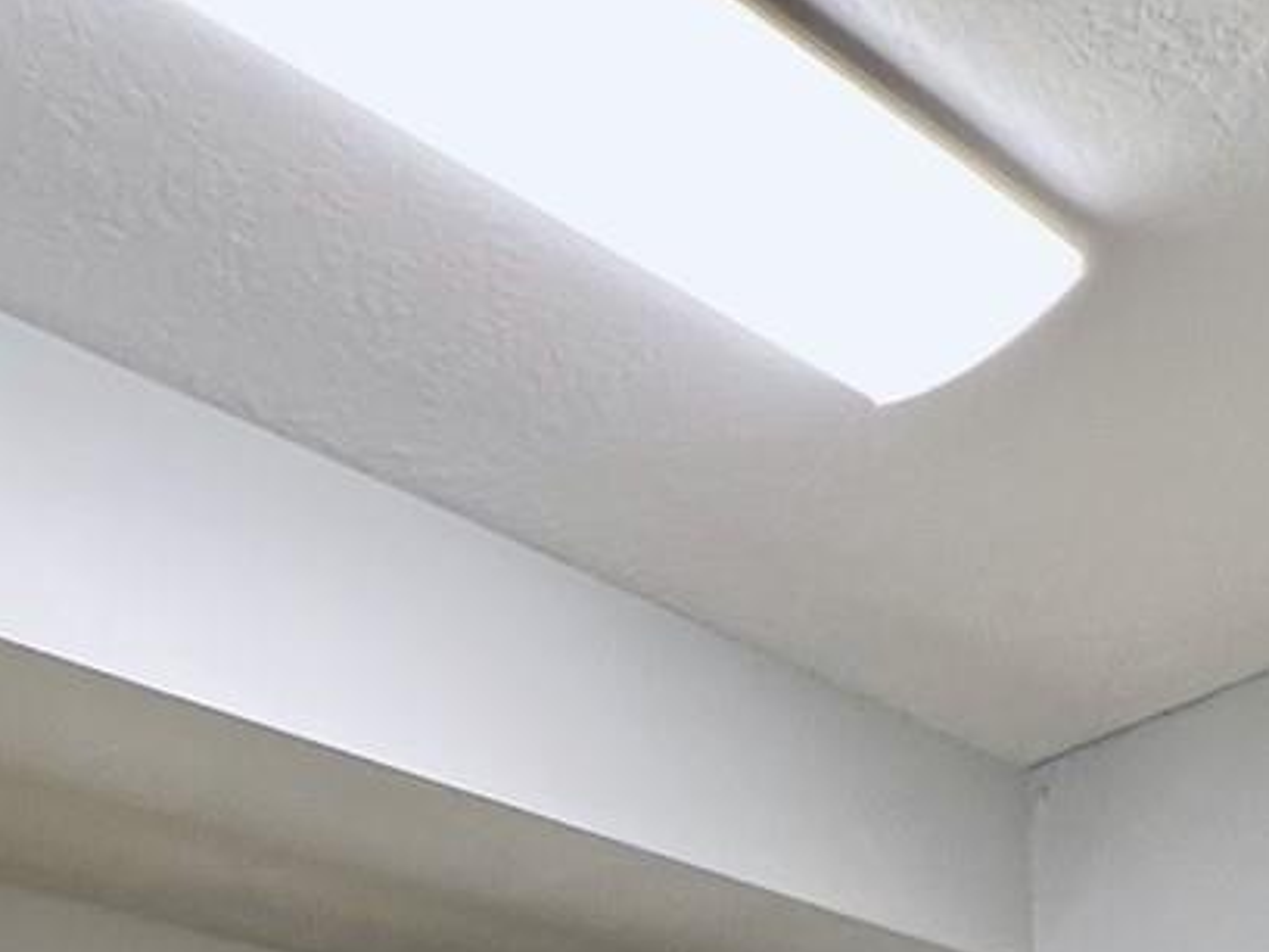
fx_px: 1870
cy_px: 1761
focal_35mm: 51
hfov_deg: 36.5
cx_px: 292
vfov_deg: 19.9
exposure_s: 1/120
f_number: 1.8
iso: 200
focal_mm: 1.57
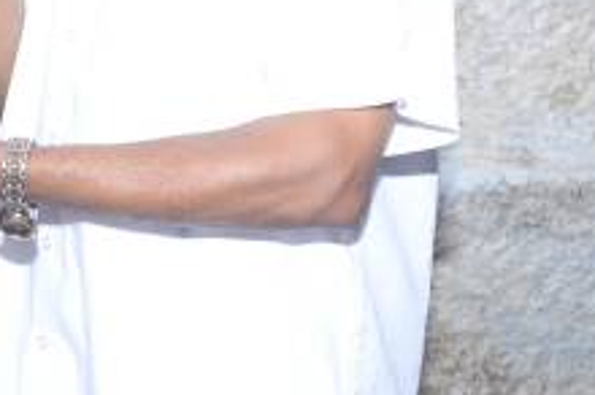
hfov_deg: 23.4
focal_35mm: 81
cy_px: -180
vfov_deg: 15.6
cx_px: -73
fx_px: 1337
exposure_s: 1/200
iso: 200
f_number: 22
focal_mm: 18
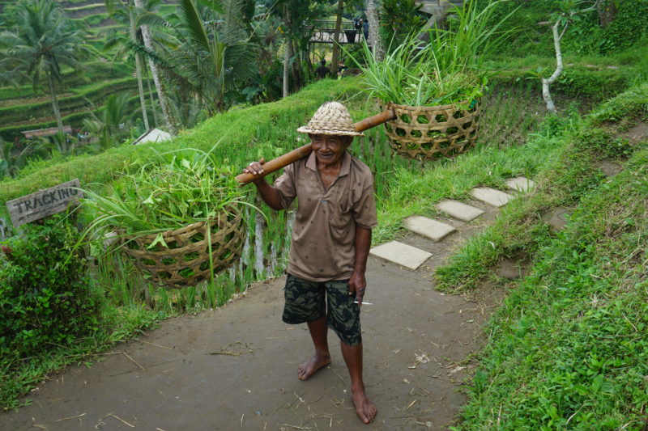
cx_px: 324
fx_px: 621
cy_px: 216
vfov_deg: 38.3
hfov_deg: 55.1
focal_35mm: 34
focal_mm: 23
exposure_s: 1/60
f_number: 6.3
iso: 100
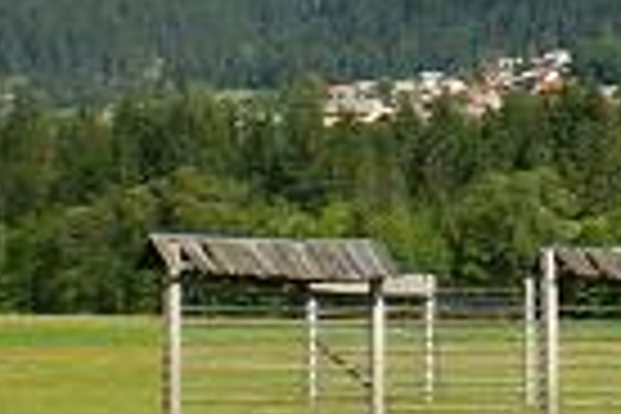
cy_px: -22
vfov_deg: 9.0
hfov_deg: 13.5
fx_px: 2605
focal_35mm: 151
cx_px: 576
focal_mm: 6.3
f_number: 4.6
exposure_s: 1/250
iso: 64
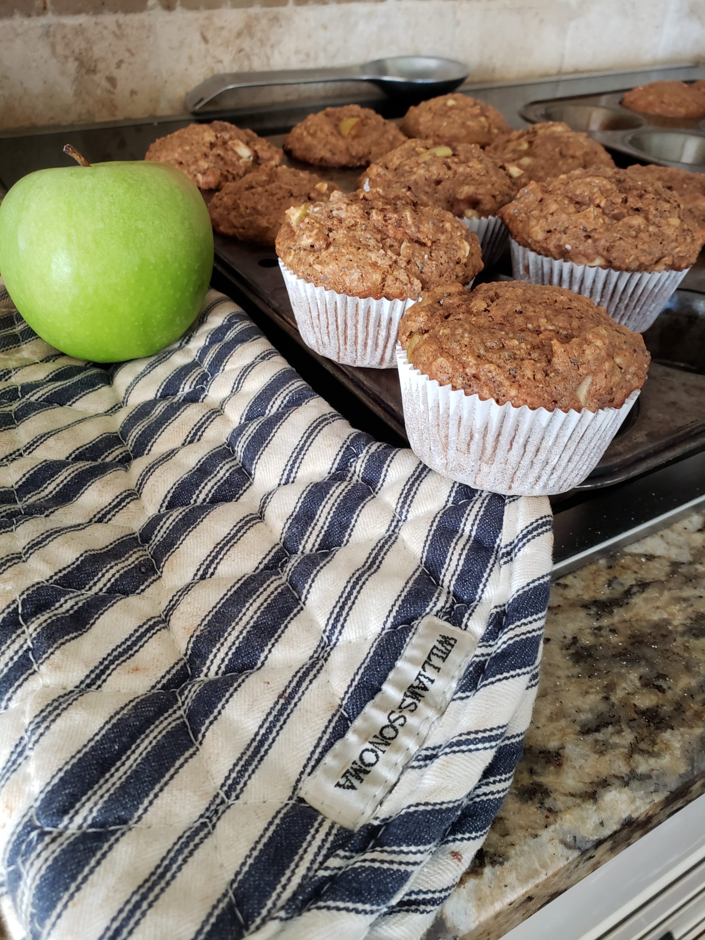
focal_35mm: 26
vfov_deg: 67.3
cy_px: 470
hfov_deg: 53.1
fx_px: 706
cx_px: 352
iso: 250
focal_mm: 4.3
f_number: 2.4
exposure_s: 1/29
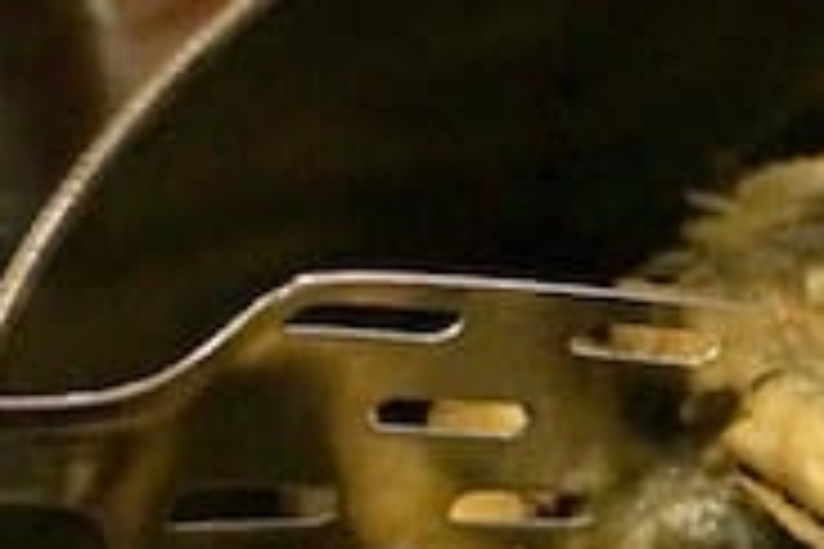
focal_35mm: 105
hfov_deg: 17.9
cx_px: 1148
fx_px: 2403
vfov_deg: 12.8
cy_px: 621
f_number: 3.5
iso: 3200
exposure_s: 1/20
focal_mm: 16
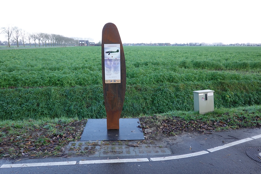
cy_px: 87
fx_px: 218
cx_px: 130
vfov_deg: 43.6
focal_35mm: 30
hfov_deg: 61.9
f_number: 3.2
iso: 125
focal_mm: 11.29
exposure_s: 1/125
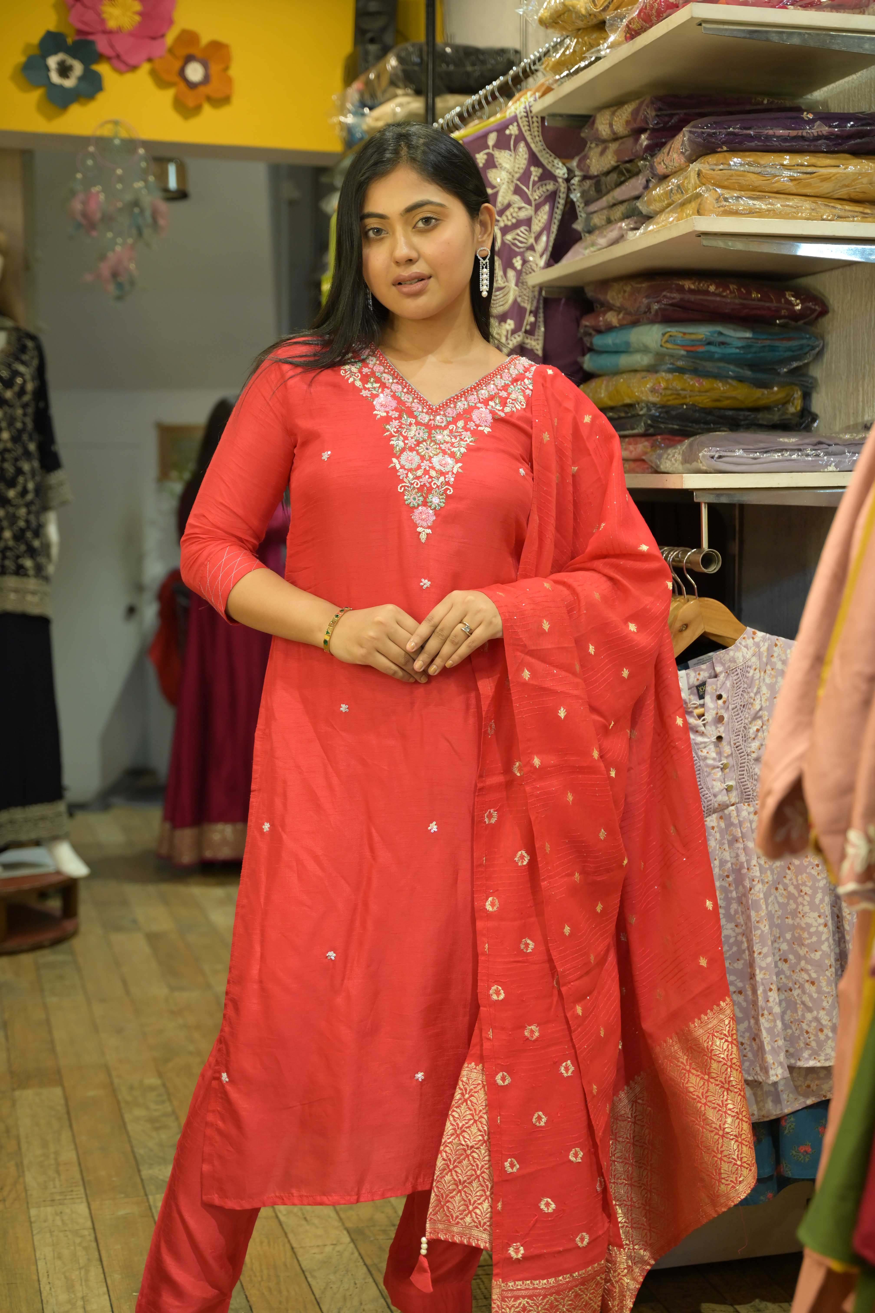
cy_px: 656
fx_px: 1677
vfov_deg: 42.7
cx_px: 438
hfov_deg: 29.2
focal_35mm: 46
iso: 640
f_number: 2.8
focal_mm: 46
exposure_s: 1/200
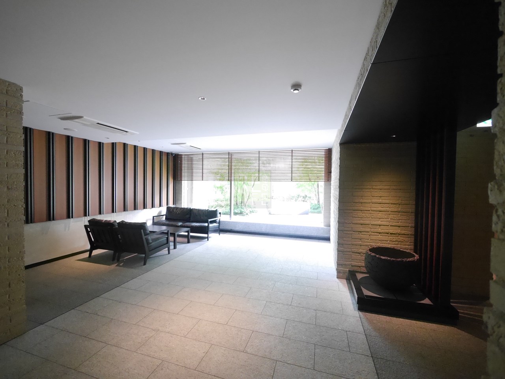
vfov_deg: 78.1
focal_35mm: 16
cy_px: 190
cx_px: 252
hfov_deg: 94.5
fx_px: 233
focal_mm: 8
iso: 3200
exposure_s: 1/60
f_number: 4
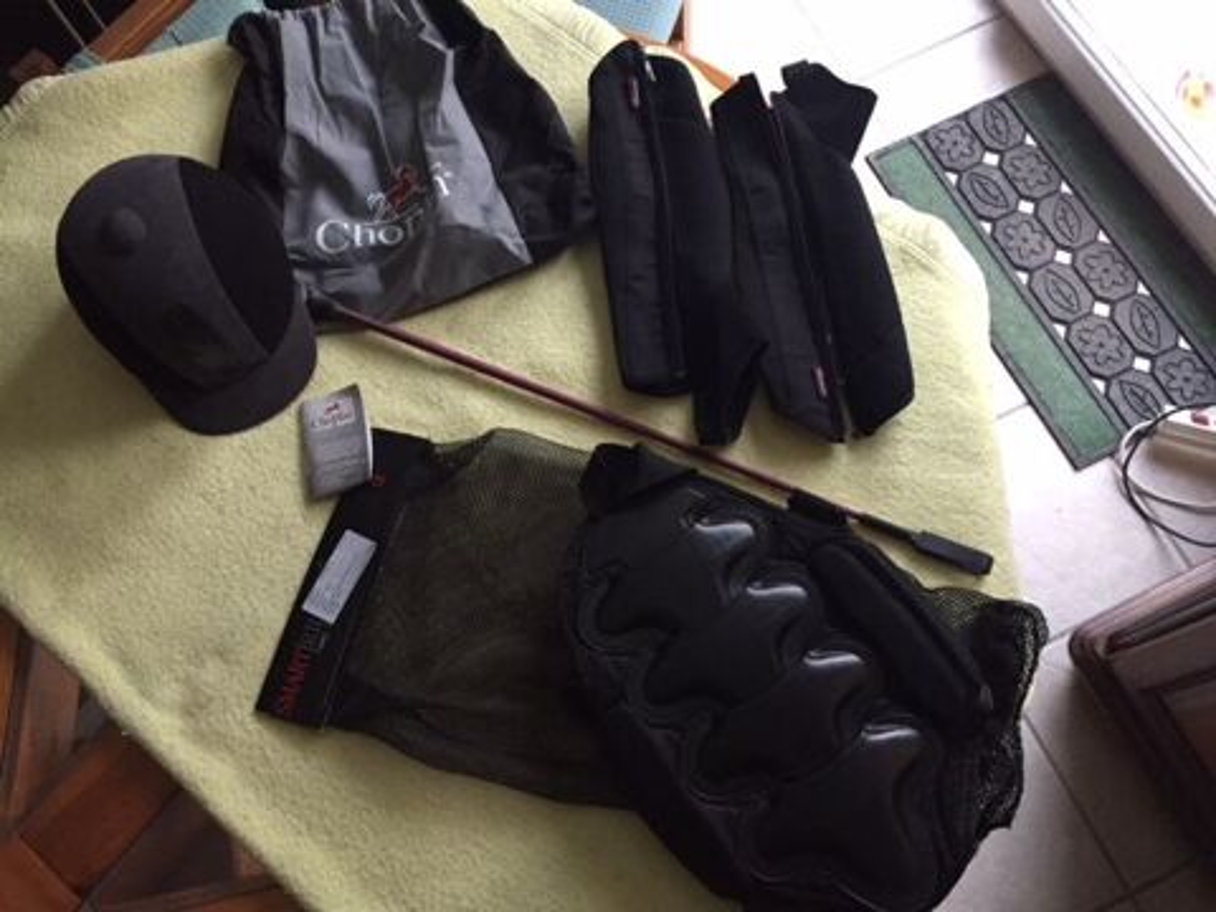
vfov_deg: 48.2
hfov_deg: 61.7
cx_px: 608
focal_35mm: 29
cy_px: 456
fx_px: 1019
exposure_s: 1/20
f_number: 2.2
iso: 250
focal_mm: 4.15
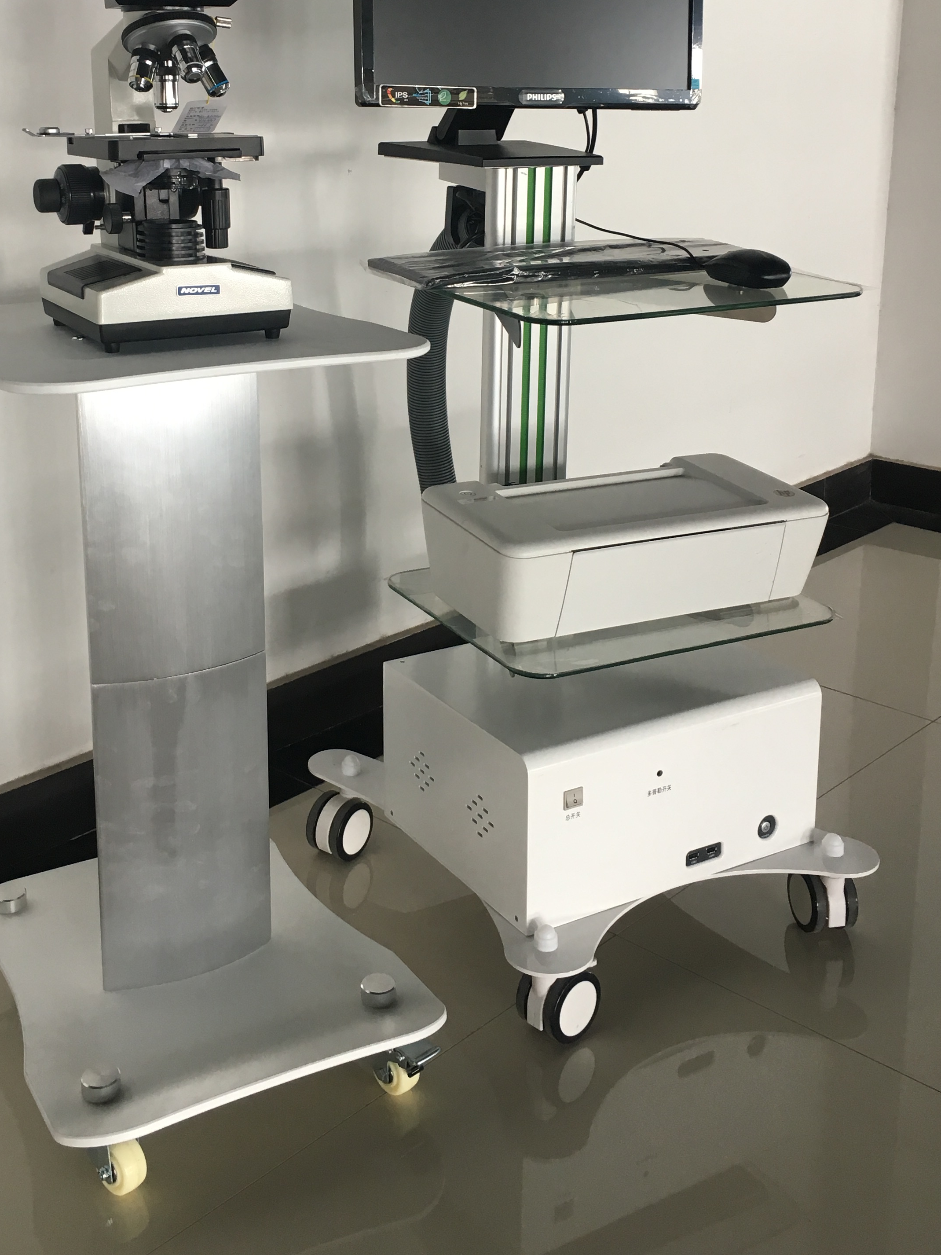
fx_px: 1486
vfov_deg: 45.0
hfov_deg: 35.0
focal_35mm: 41
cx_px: 389
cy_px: 410
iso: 40
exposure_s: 1/33
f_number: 2.2
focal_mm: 4.15
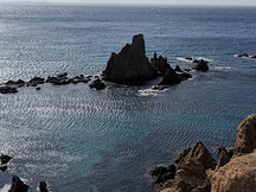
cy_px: 96
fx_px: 370
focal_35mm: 50
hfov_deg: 38.2
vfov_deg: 29.1
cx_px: 135
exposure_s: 1/7812
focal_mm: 4.38
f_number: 1.73
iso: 58
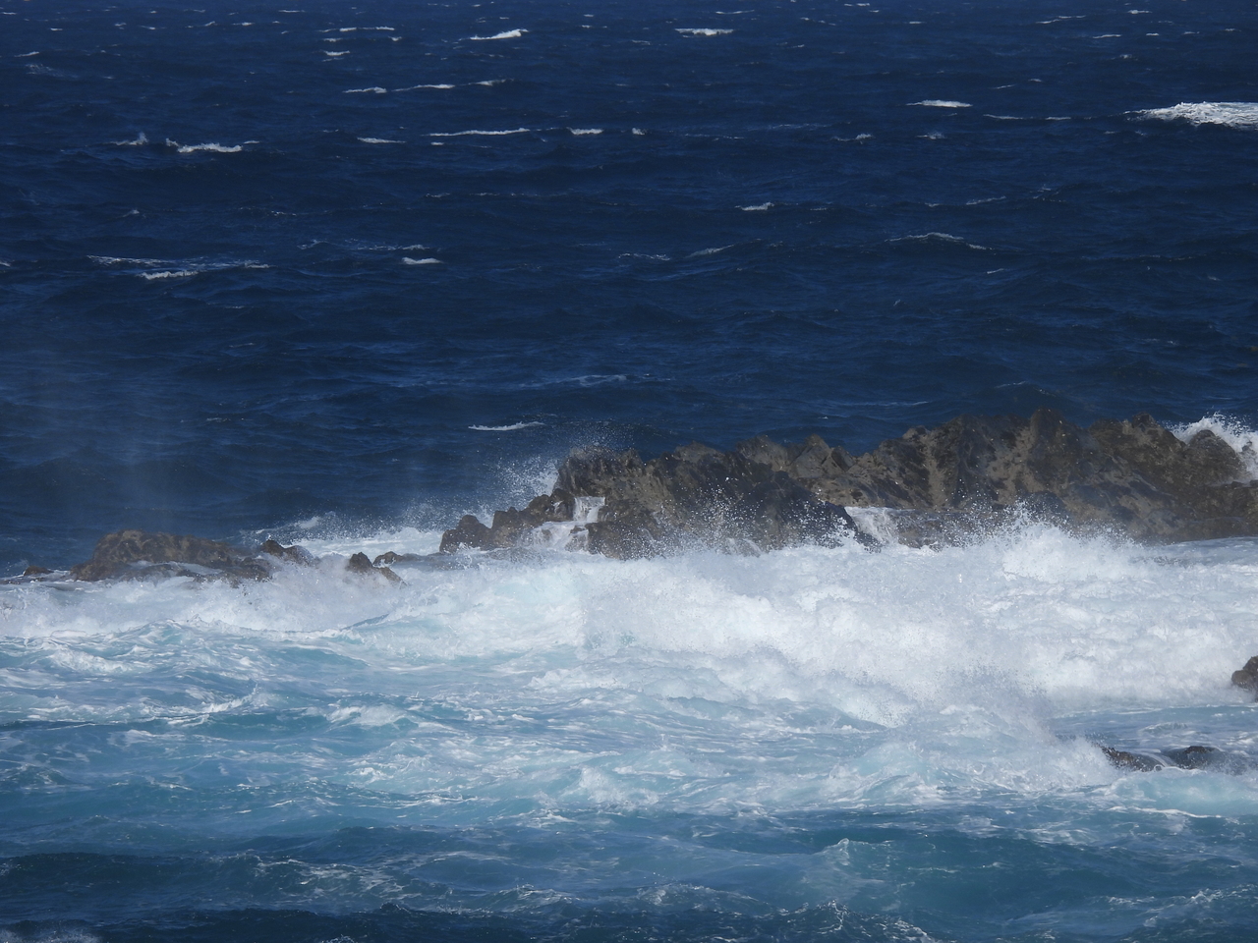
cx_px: 629
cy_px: 472
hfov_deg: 5.2
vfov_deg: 3.9
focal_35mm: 380
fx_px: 13810
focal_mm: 67.8
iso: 100
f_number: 5
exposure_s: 1/640
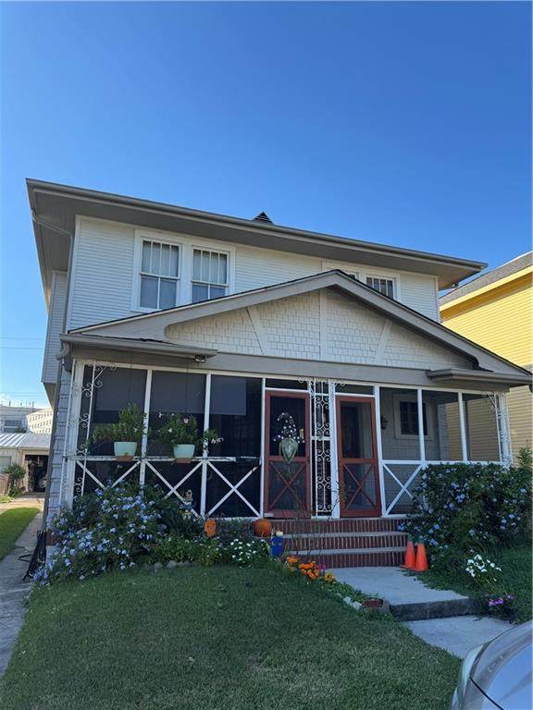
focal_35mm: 24
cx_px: 266
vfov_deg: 71.6
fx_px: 493
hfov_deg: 56.8
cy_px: 355
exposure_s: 1/1767
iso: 80
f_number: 1.78
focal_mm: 6.76
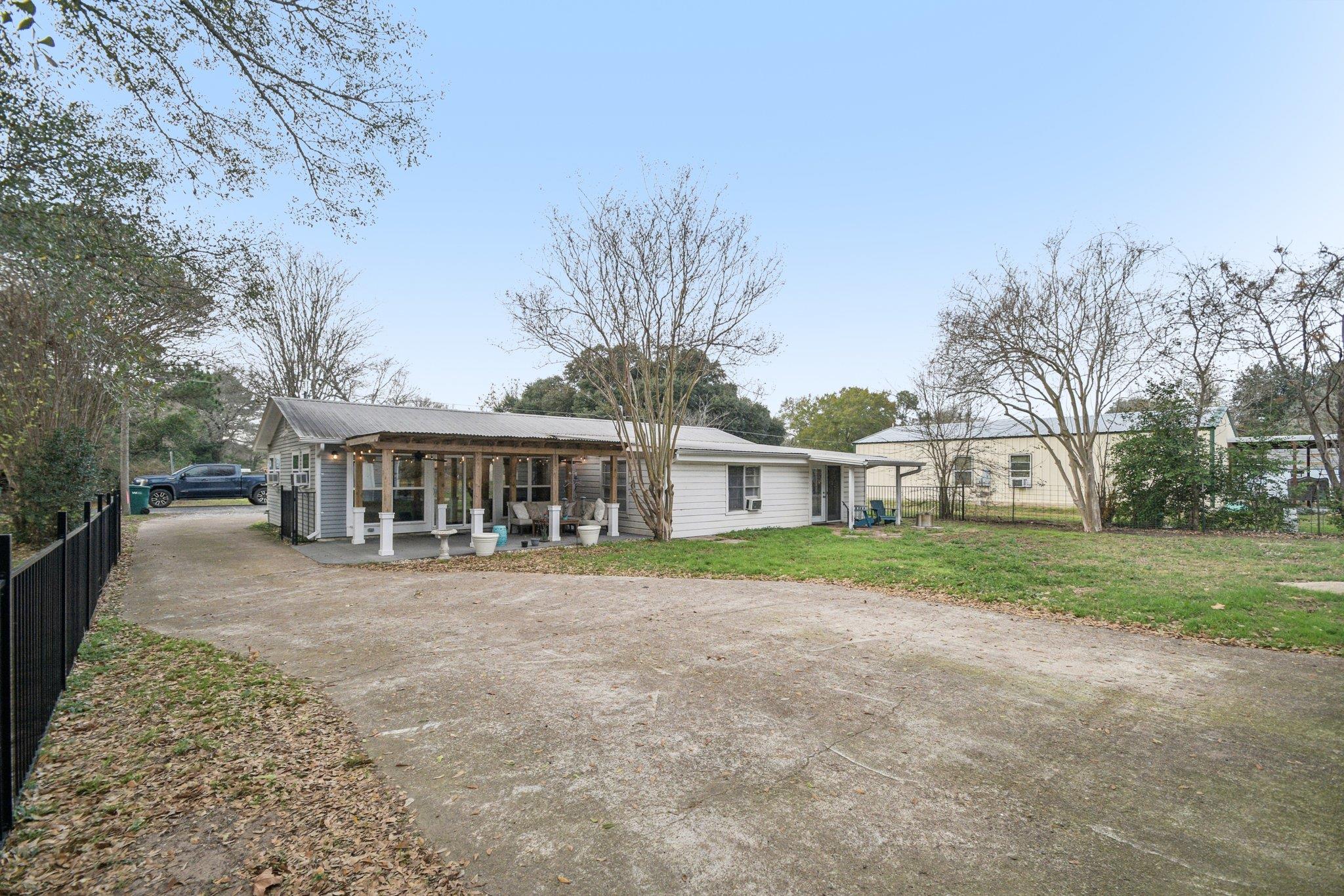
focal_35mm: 15
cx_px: 672
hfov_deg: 100.4
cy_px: 448
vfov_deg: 77.3
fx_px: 560
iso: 400
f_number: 8
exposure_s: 1/400
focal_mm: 10
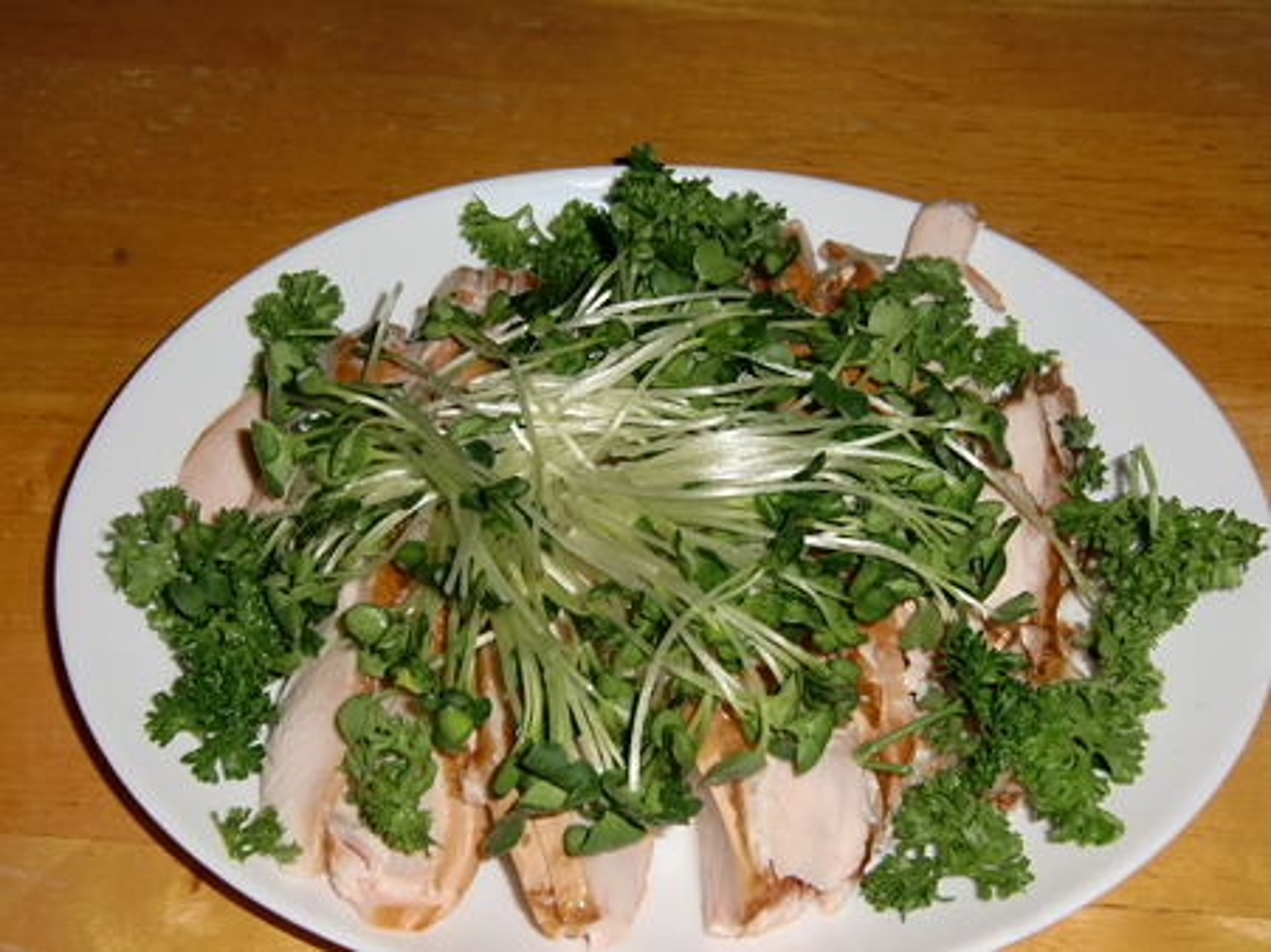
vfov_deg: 30.9
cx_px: 636
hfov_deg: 40.4
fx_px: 1725
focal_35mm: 47
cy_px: 476
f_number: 4
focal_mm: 8.4
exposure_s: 1/15
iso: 64
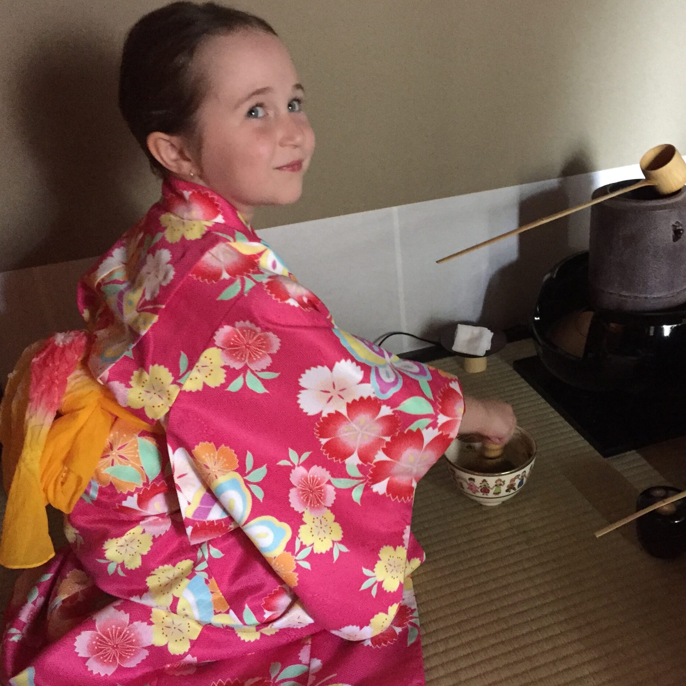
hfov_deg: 46.8
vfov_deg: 47.2
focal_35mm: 35
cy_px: 338
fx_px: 785
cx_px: 426
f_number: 2.2
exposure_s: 1/15
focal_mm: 4.15
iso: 400
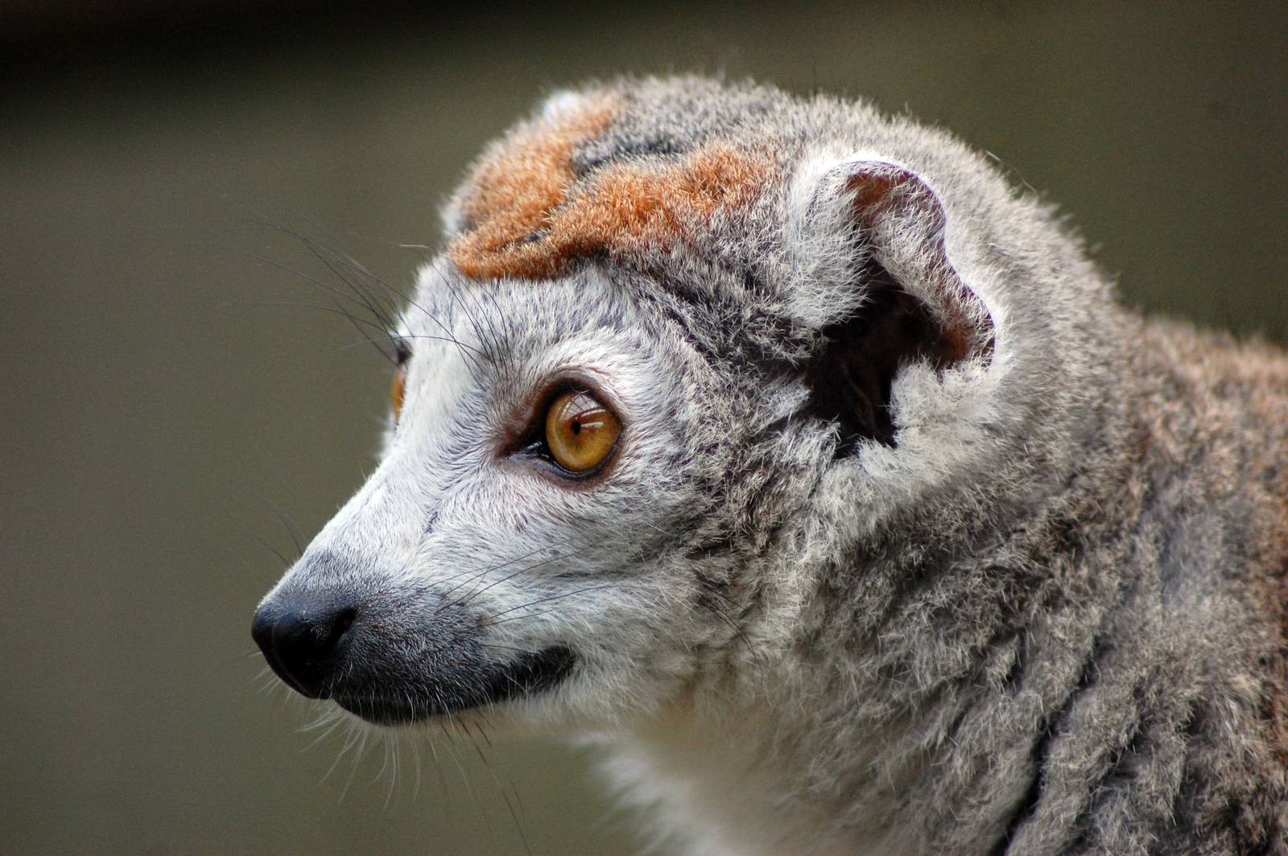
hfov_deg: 4.6
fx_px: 16086
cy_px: 428
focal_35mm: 450
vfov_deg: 3.0
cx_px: 644
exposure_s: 1/500
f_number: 5.6
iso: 800
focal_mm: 300
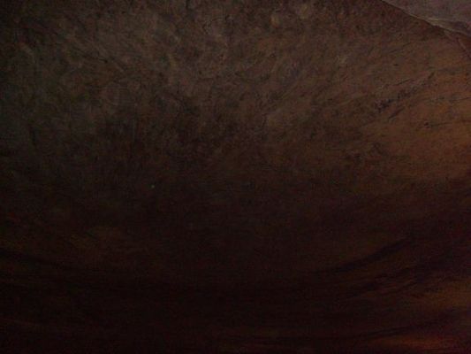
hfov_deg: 52.6
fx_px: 476
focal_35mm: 35
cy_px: 177
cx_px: 236
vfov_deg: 40.7
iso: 400
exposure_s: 1/45
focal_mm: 5.8
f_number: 2.8
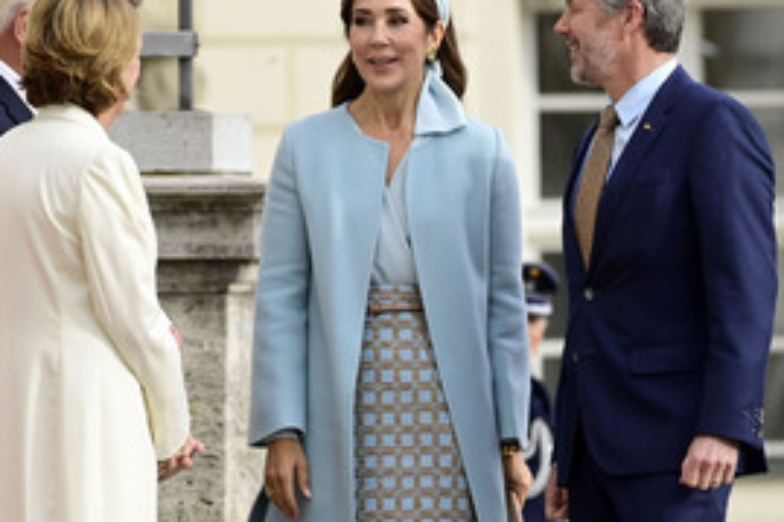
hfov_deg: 2.5
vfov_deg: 1.6
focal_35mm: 839
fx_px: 18260
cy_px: 297
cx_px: 369
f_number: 9
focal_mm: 500
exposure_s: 1/1000
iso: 1600
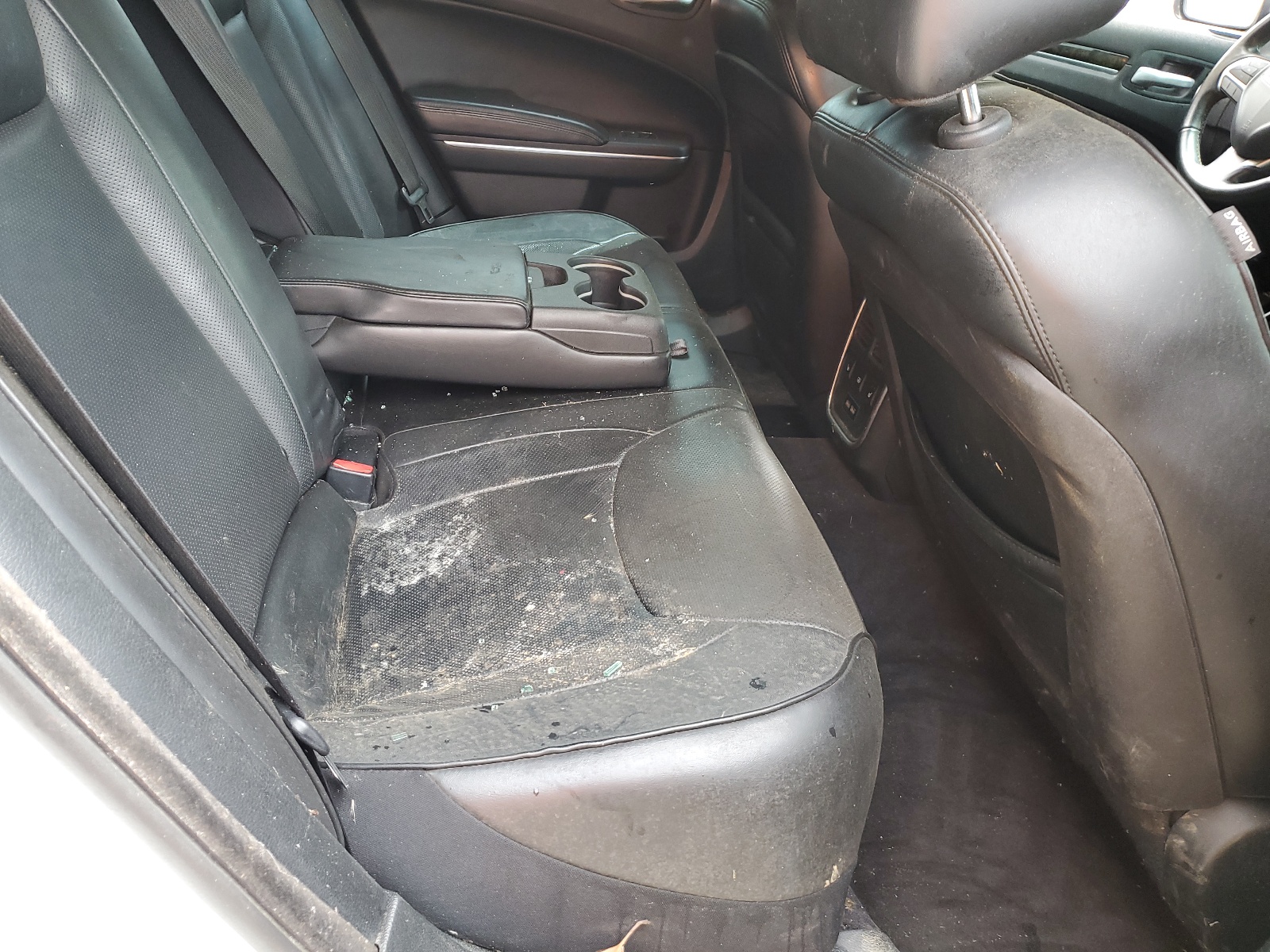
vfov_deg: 53.1
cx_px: 635
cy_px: 476
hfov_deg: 67.3
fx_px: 954
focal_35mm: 26
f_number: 1.5
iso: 73
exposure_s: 1/120
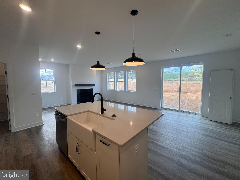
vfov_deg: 85.7
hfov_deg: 102.1
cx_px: 120
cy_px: 90
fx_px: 97
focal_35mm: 14
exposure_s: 1/120
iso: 40
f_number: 2.2
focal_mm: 2.22
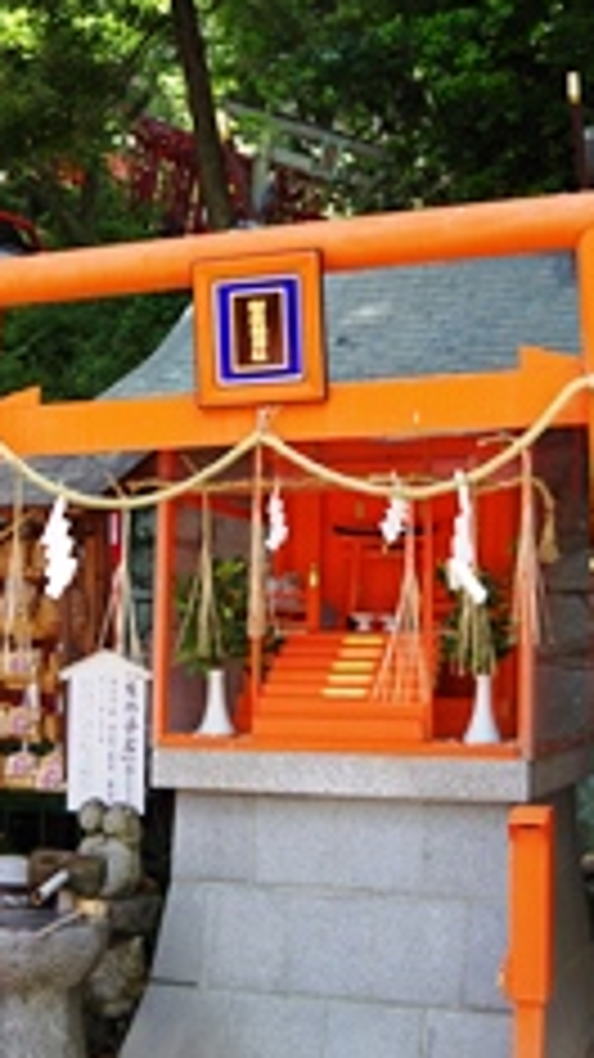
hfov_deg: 24.9
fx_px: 1345
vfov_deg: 42.9
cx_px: 346
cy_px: 529
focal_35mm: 48
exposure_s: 1/60
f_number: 5.6
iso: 100
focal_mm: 18
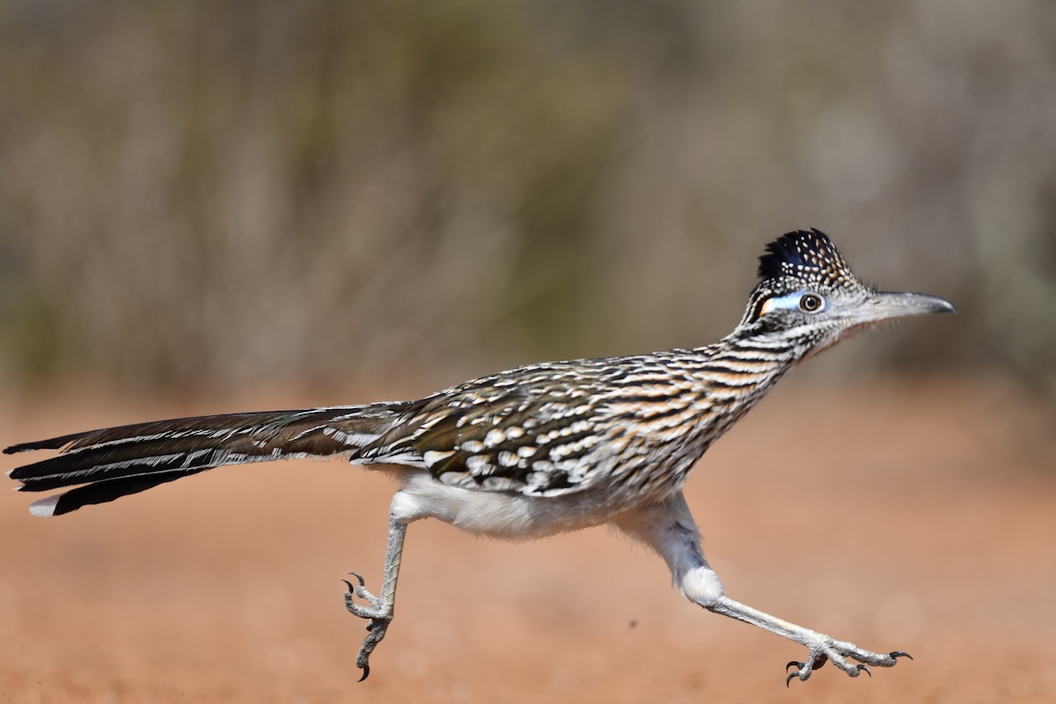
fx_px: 14666
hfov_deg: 4.1
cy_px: 352
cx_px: 528
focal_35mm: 500
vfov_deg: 2.7
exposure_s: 1/2500
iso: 320
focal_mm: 500
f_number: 5.6
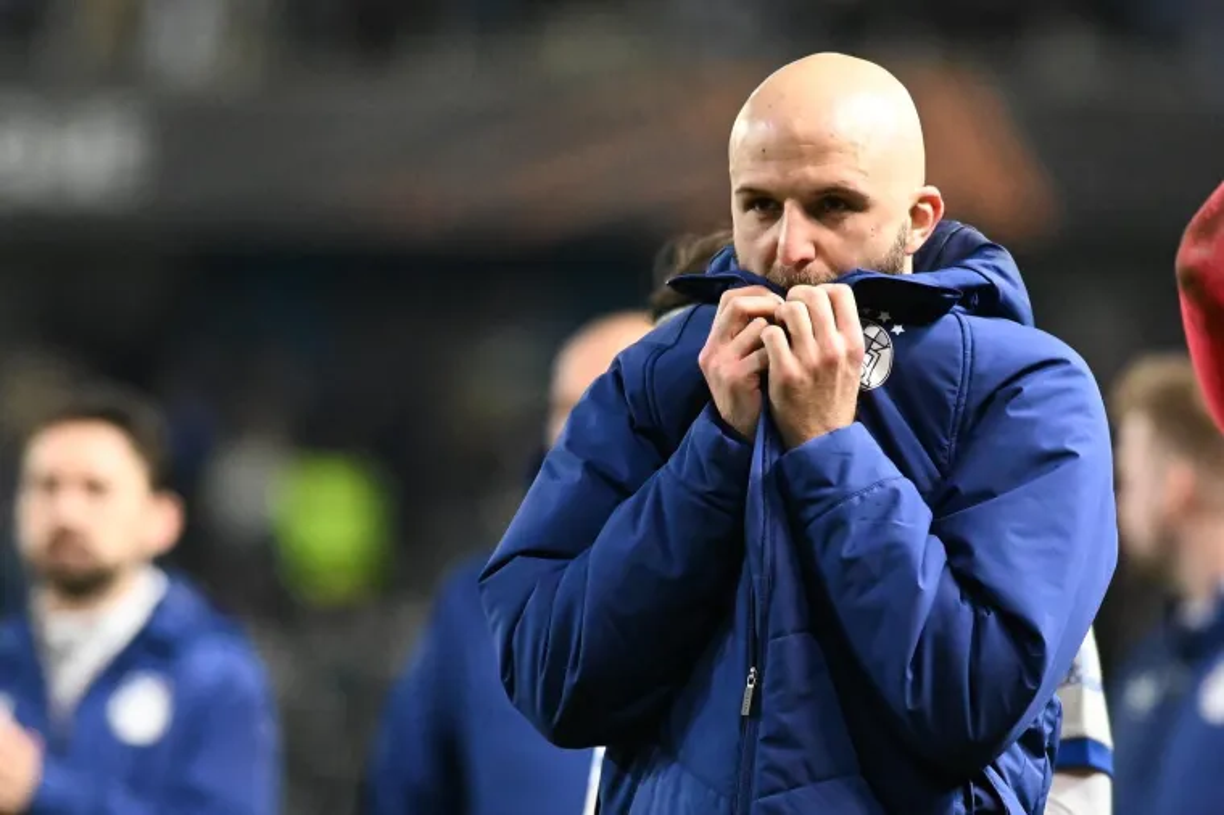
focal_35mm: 300
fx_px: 10195
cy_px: 408
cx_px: 612
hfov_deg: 6.9
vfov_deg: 4.6
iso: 8000
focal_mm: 300
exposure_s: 1/1250
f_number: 4
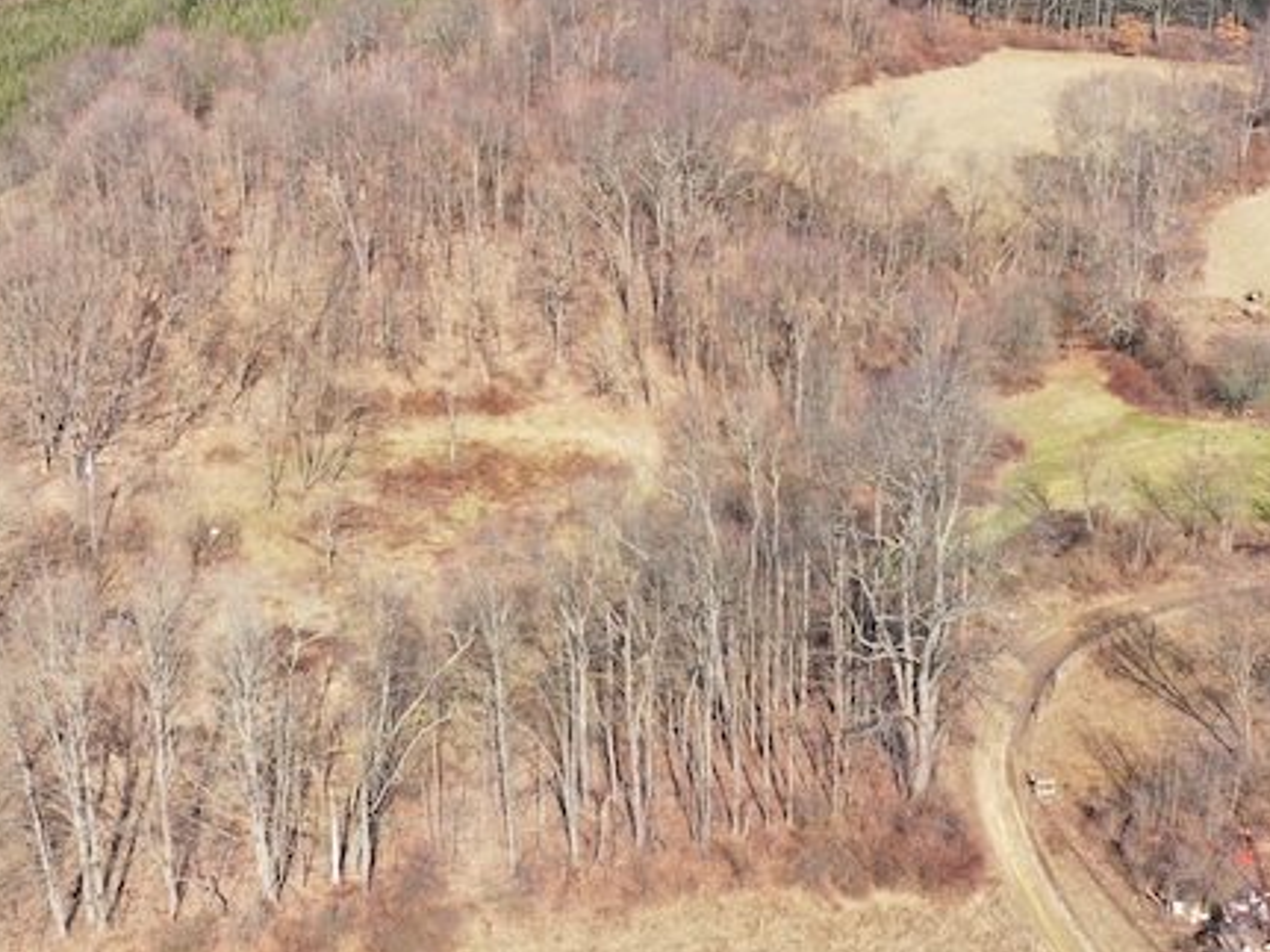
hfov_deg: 38.2
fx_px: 1834
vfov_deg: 28.6
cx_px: 639
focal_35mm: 50
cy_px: 234
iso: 100
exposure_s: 1/60
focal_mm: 10.26
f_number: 11
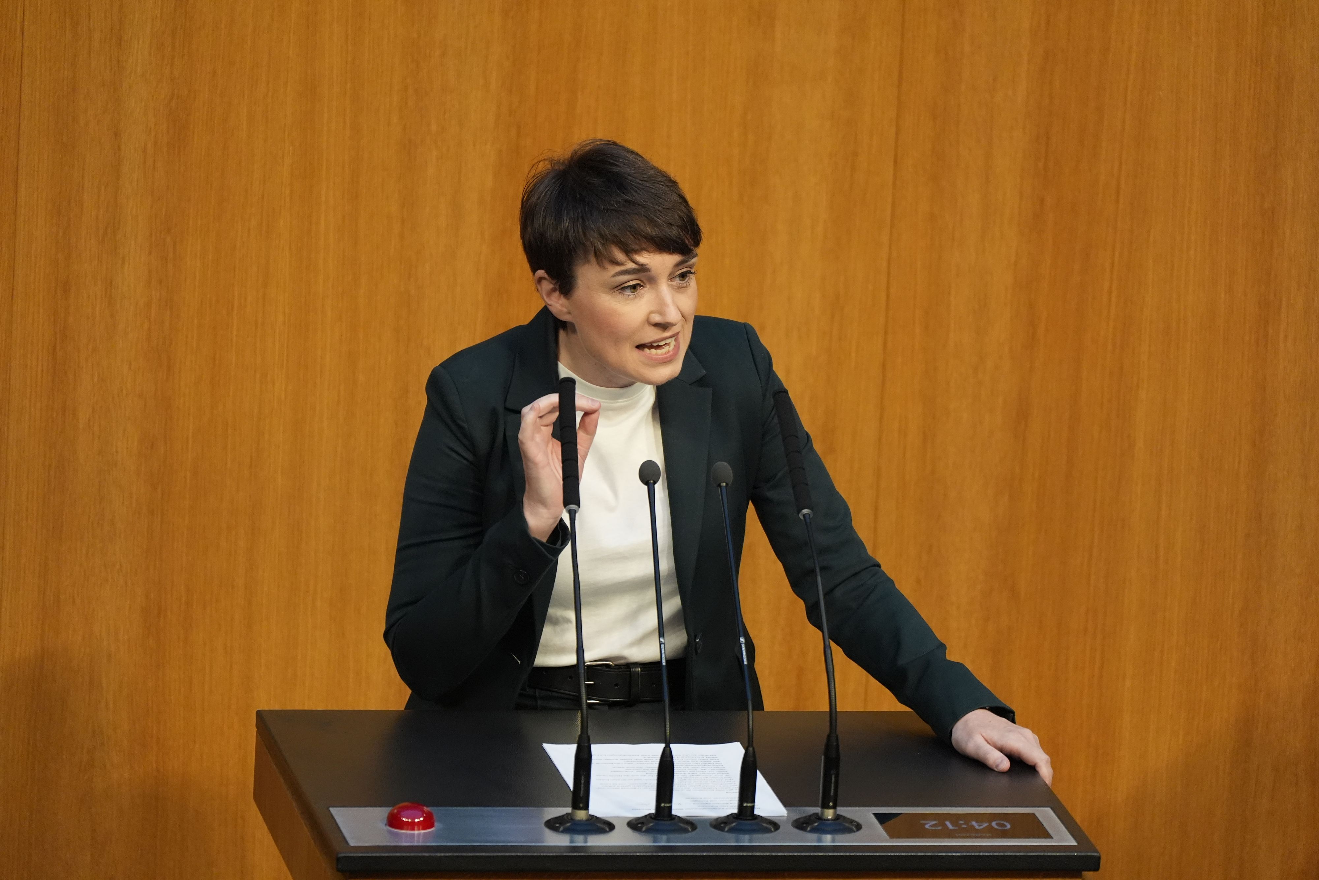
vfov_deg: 3.7
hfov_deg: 5.5
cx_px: 660
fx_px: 13776
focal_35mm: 376
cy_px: 440
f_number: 5.6
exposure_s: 1/250
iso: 3200
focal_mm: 376
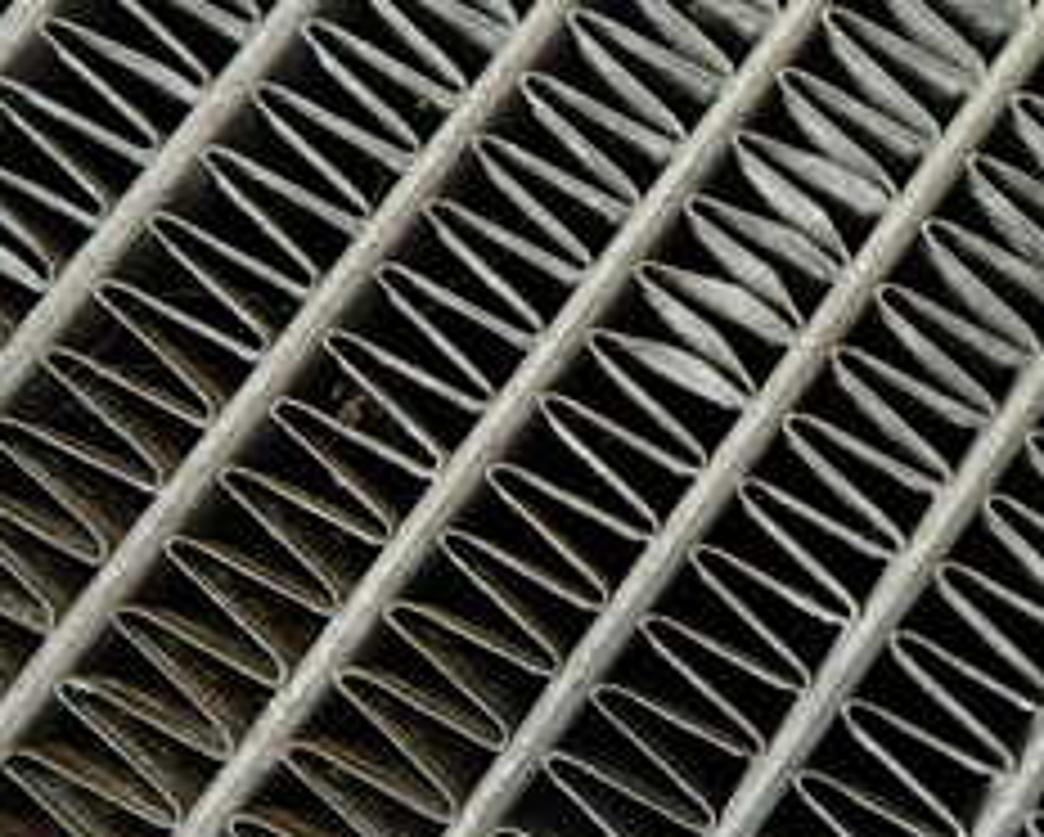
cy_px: 328
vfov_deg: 24.2
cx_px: 828
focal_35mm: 63
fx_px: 1948
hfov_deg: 29.4
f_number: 2
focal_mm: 4.5
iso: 100
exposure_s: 1/60
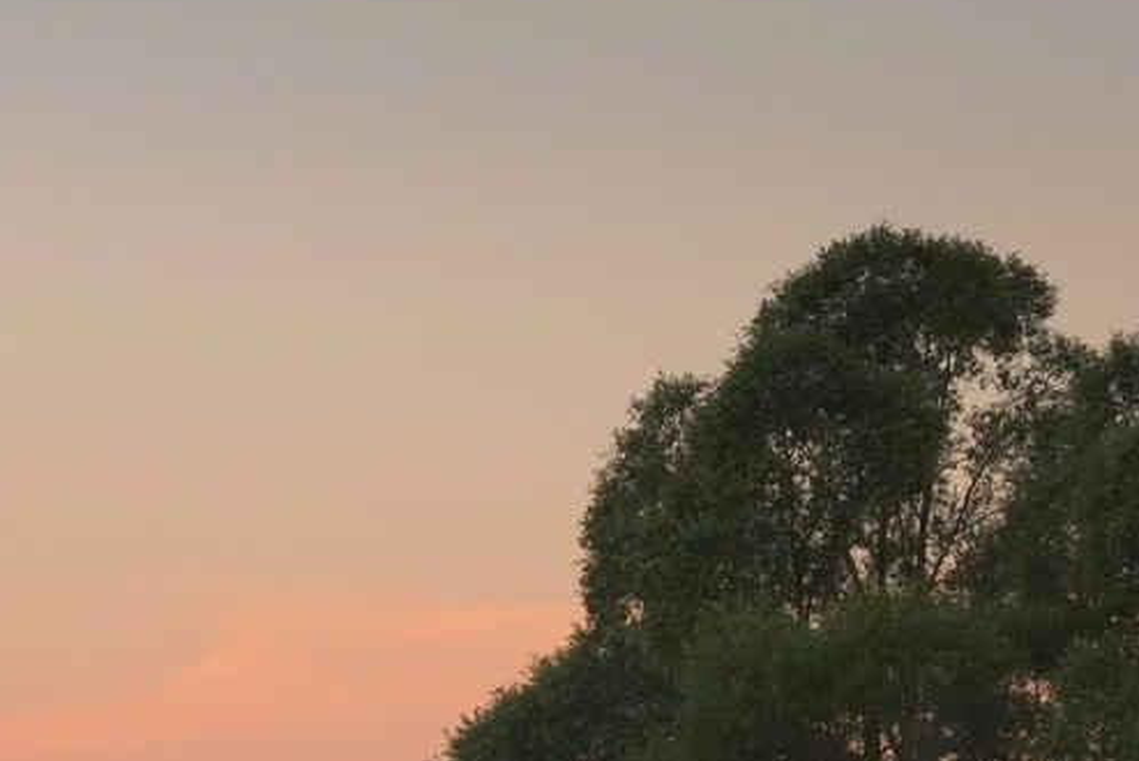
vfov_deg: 5.8
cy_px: 930
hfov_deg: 8.7
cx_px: -12
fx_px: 7439
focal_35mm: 235
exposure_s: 1/60
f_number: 11
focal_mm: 55
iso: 500
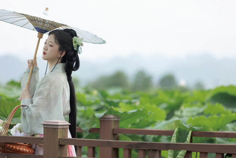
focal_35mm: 168
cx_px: 118
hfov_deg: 12.2
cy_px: 79
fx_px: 1101
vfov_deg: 8.2
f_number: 2.8
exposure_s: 1/800
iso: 100
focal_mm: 168
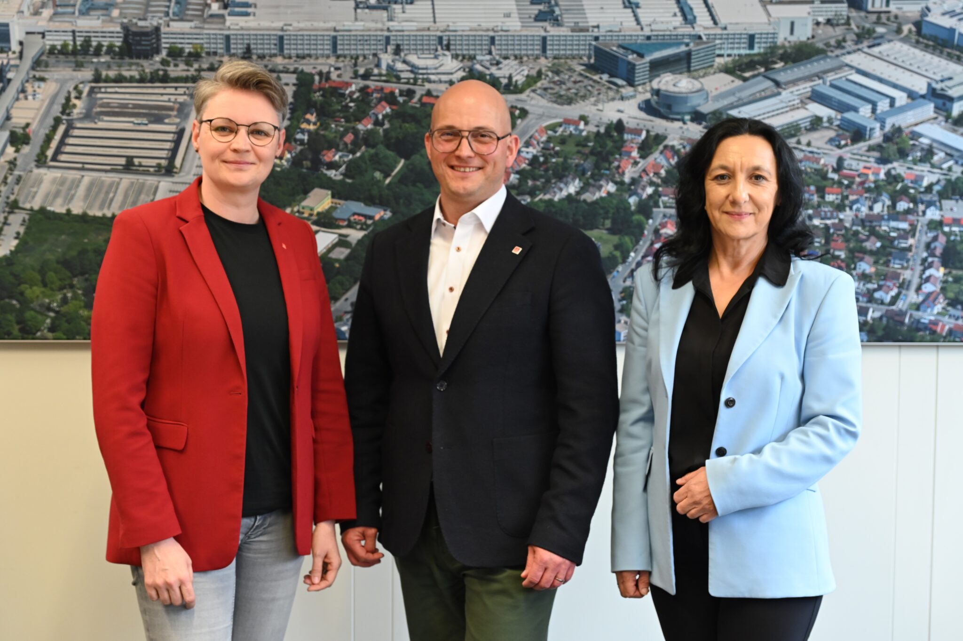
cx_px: 482
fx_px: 1444
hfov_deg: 36.9
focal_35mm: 54
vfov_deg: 25.0
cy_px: 320
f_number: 4
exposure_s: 1/125
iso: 1400
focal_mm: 54
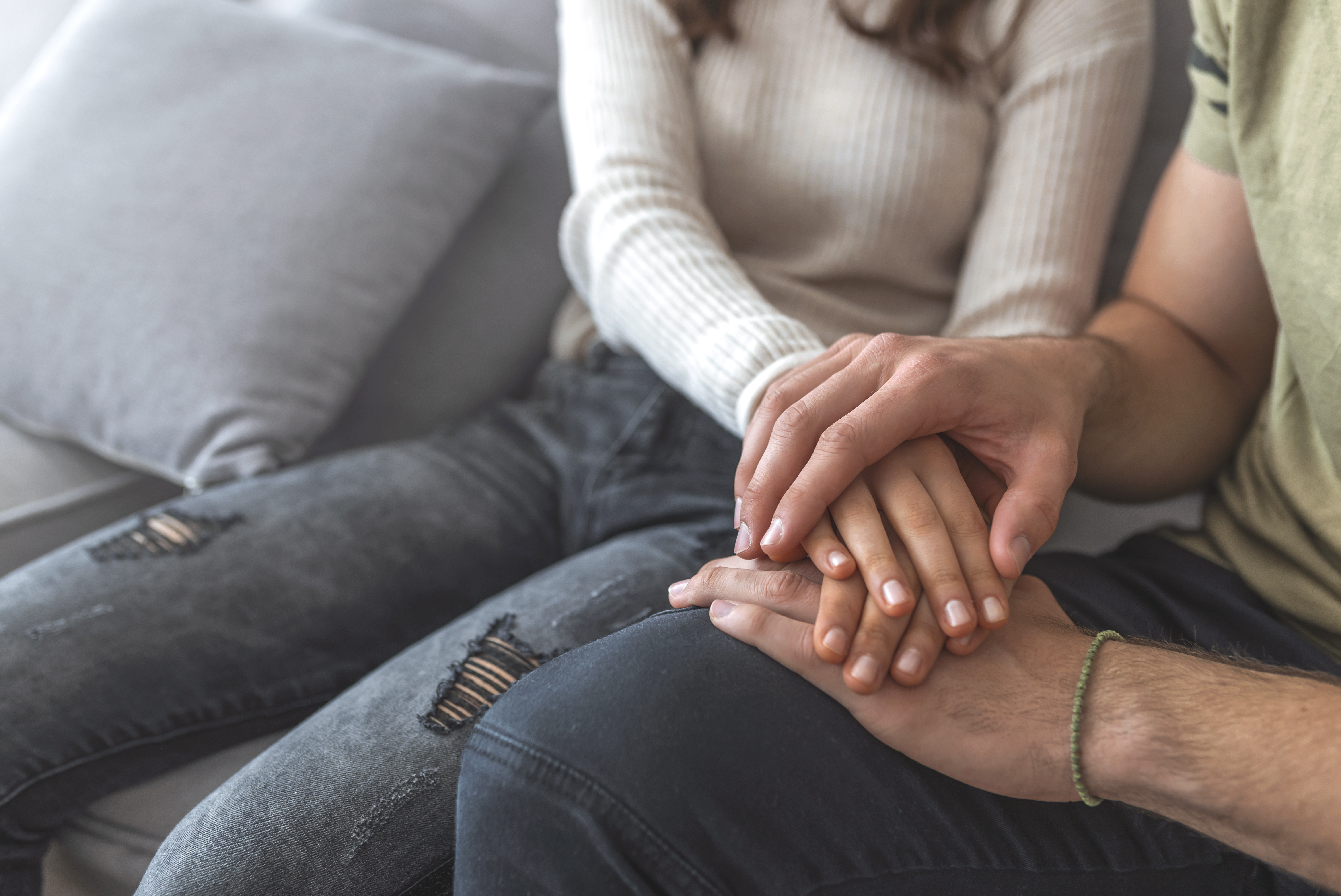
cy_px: 448
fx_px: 1304
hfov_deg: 54.4
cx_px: 670
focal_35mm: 35
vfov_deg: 37.9
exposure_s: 1/250
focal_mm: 35
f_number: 2.8
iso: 320
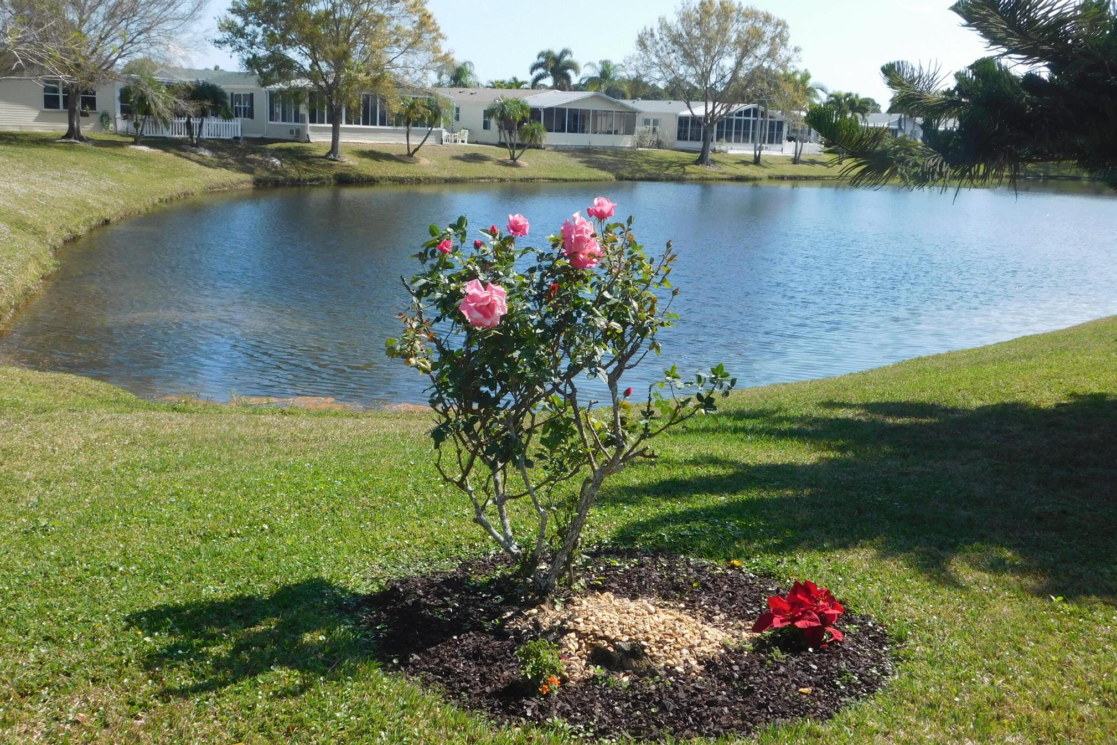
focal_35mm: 38
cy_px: 373
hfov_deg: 50.7
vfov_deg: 35.0
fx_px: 1179
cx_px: 557
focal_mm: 6.3
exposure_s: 1/1000
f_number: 3.5
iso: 125
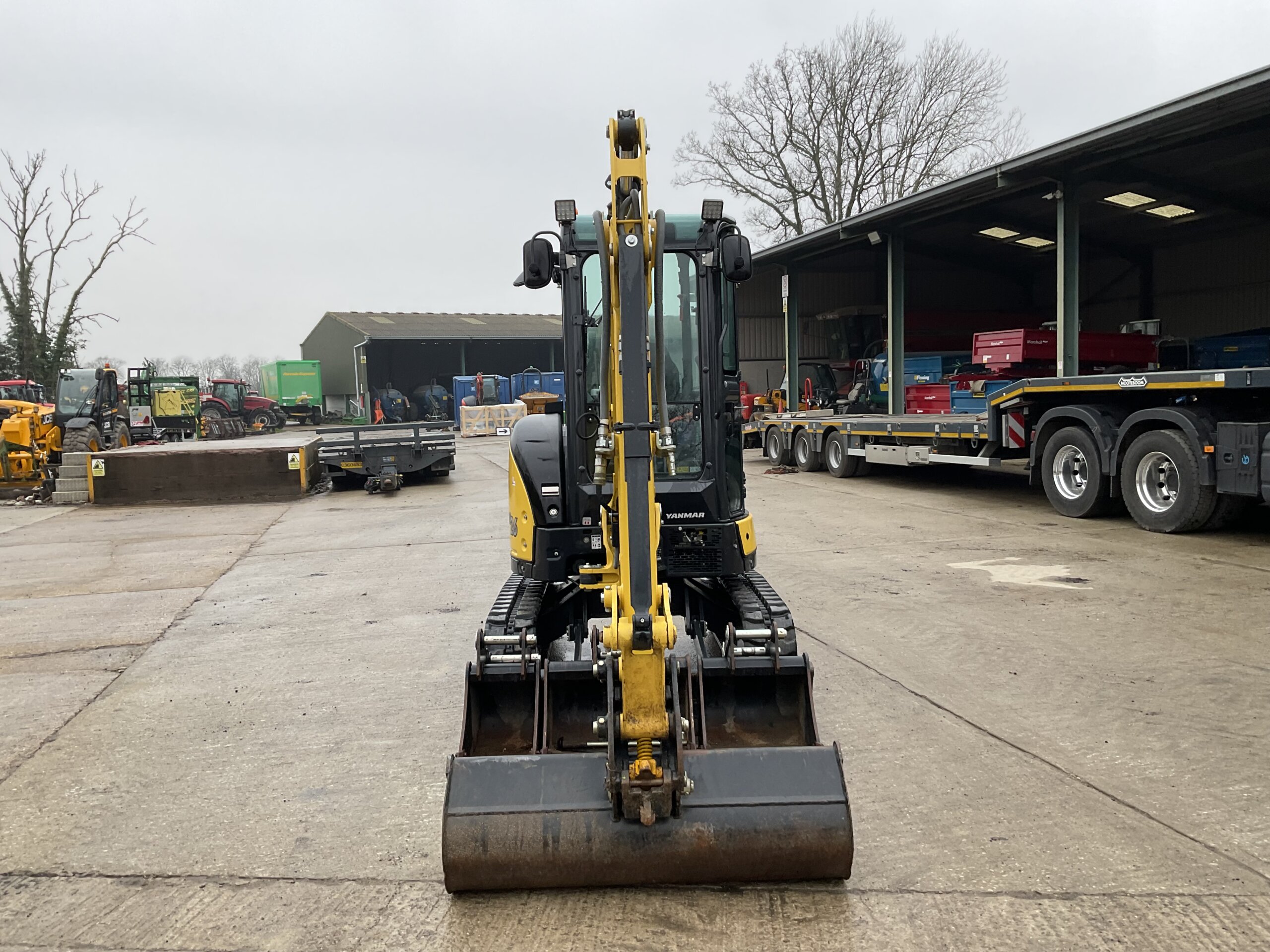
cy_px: 476
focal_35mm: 29
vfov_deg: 48.2
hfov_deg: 61.7
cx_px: 635
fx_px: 1064
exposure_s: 1/118
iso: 16
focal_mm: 3
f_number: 1.8
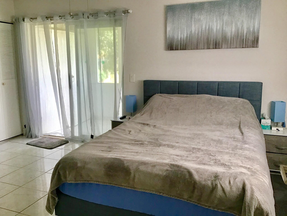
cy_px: 108
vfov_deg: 45.4
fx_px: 257
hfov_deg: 58.4
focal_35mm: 31
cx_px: 144
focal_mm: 3.3
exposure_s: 1/30
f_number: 2.4
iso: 32
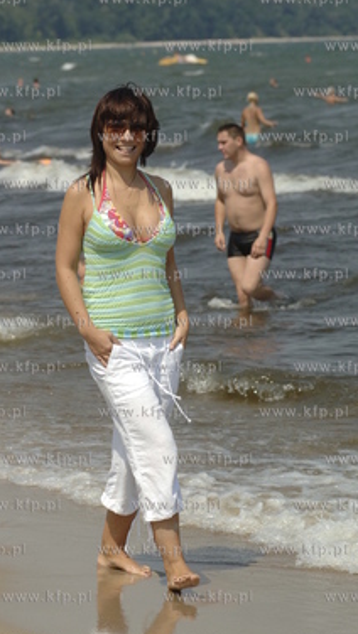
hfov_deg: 6.5
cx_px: 154
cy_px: 319
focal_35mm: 187
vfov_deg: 11.5
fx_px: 3150
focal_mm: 112
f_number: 7.1
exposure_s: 1/2000
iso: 400
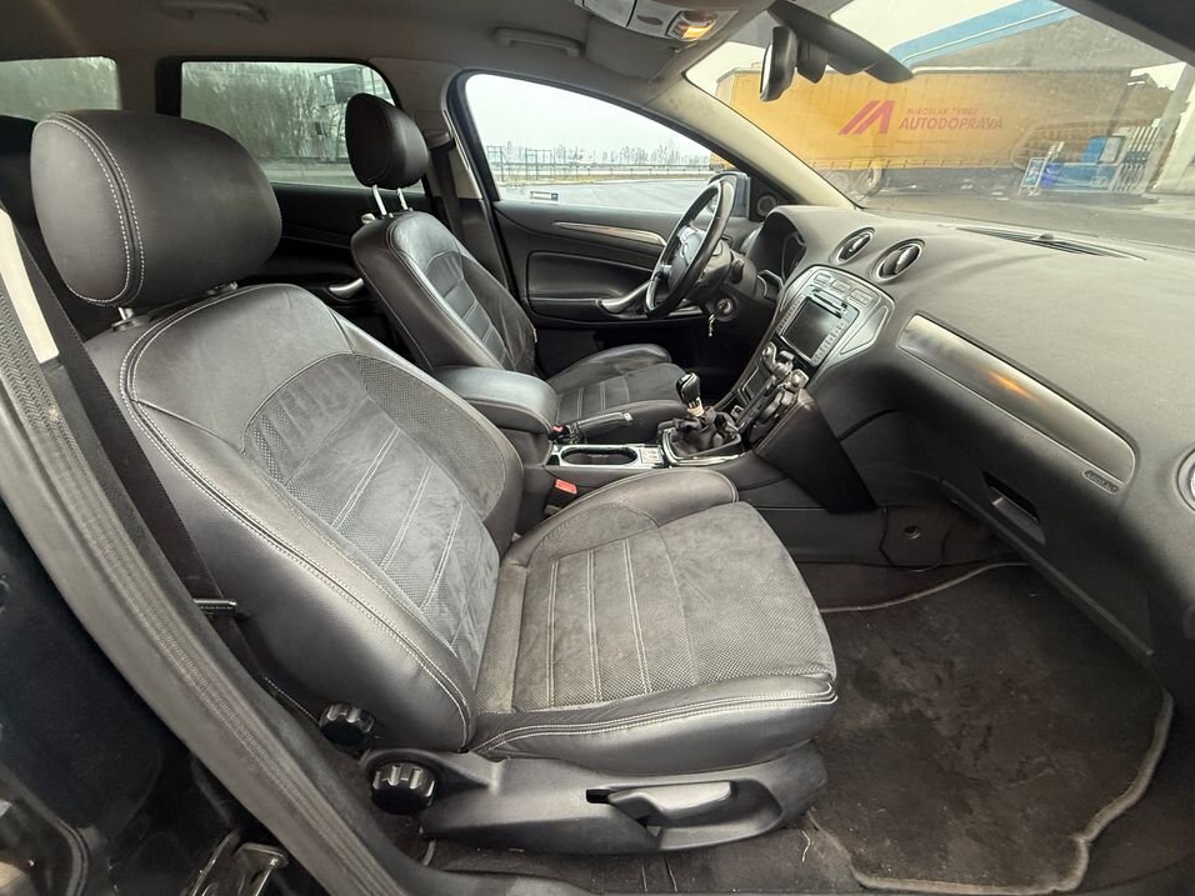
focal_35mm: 15
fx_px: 518
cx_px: 588
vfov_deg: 81.6
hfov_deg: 98.2
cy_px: 419
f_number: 2.2
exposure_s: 1/80
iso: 320
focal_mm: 2.22
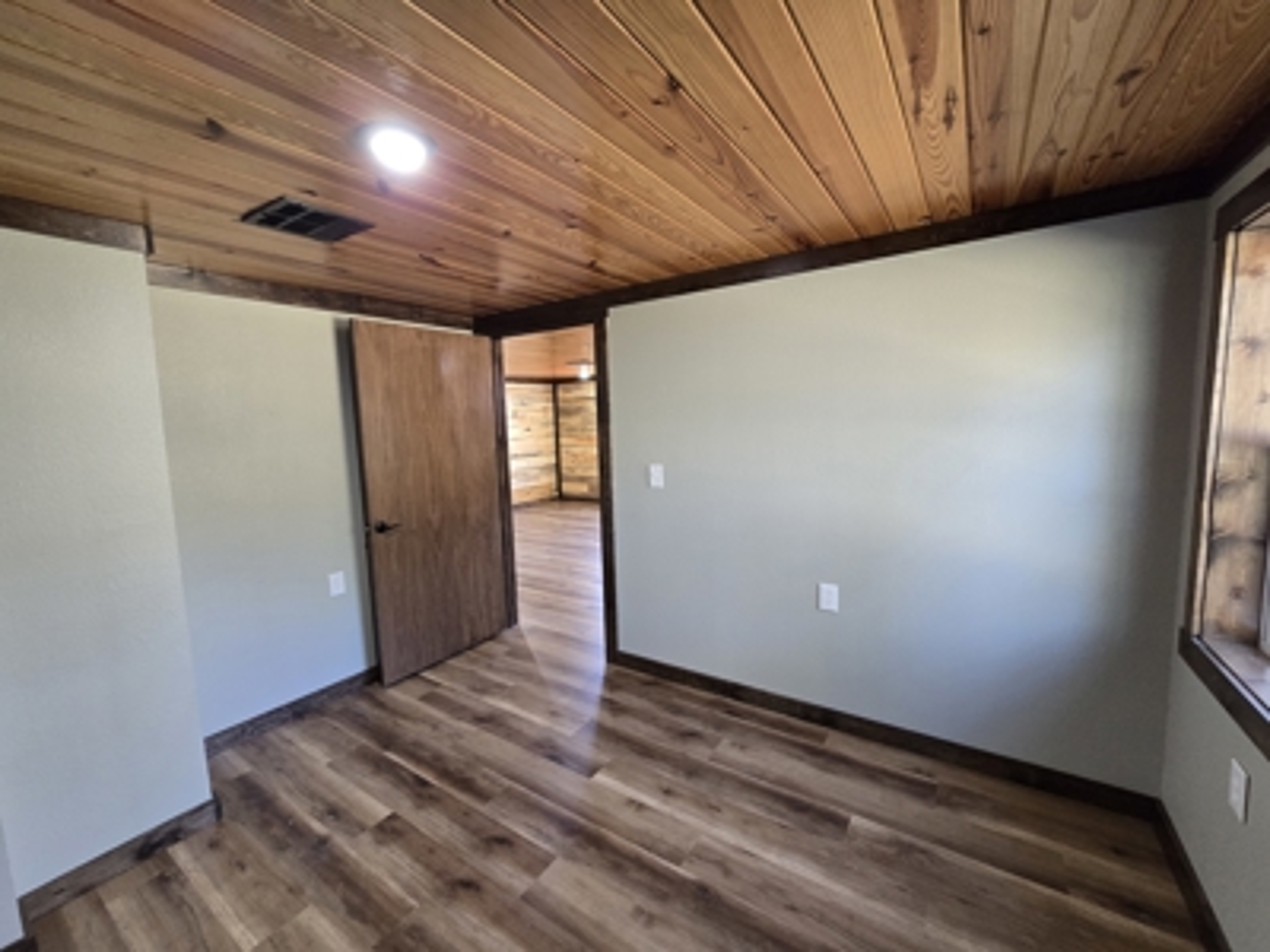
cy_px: 476
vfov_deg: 89.9
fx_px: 477
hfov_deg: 106.2
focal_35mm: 13
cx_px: 635
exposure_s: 1/60
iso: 500
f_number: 2.2
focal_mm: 2.2
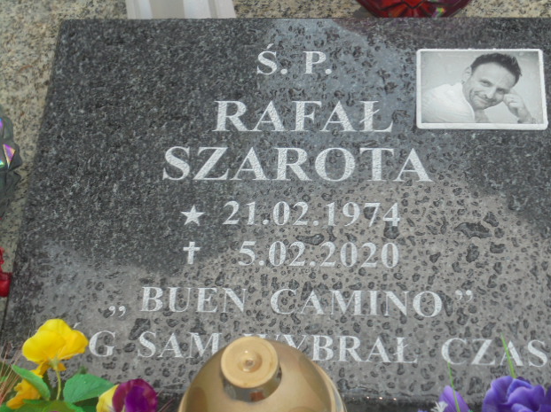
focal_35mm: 66
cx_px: 283
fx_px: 1050
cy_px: 206
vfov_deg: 22.2
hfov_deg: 29.4
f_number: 5.6
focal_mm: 11.5
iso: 100
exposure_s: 1/80
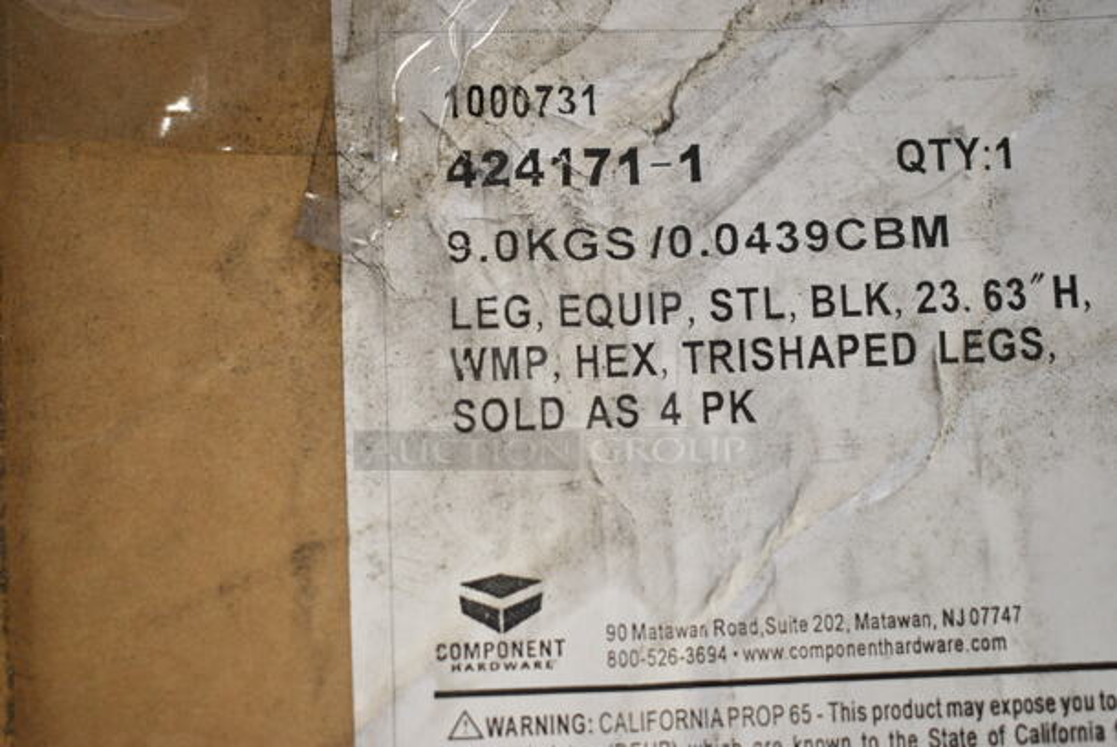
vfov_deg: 25.1
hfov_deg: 36.8
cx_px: 558
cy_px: 374
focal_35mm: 54
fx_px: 1677
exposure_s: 1/60
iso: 560
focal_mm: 36
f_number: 4.8
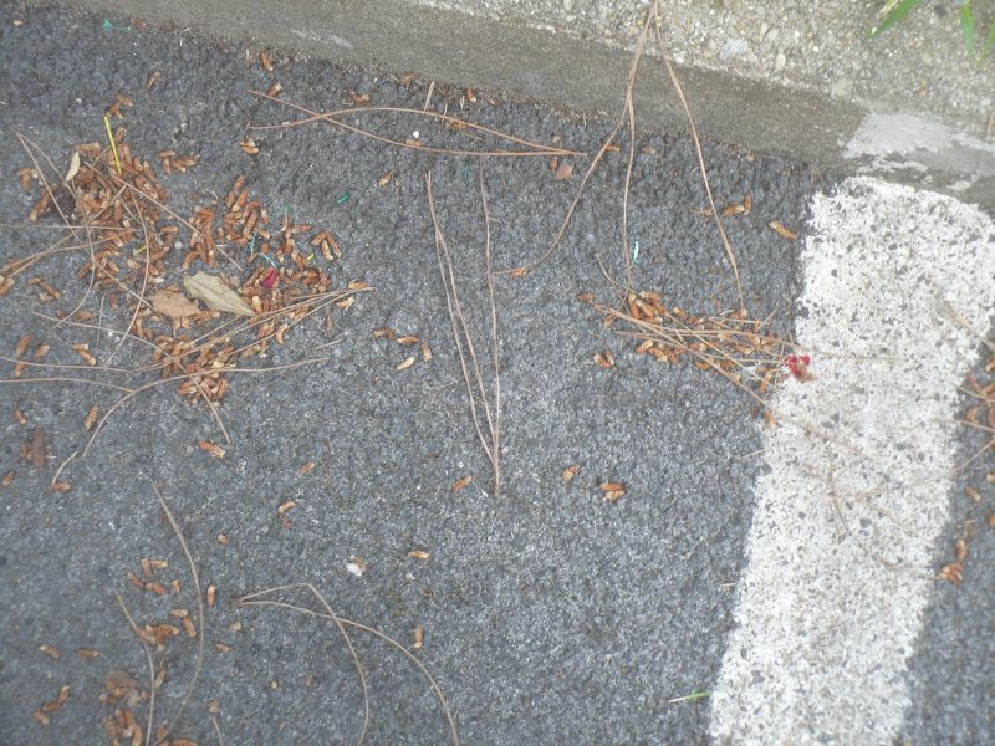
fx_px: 1380
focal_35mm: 48
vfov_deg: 30.3
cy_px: 373
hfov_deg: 39.7
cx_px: 498
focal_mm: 7.9
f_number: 3
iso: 100
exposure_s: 1/40
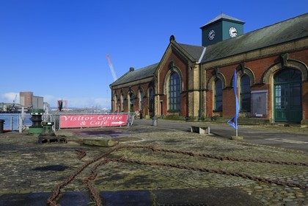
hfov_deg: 63.7
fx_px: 248
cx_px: 154
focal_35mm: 29
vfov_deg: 45.0
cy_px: 103
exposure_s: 1/200
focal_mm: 29
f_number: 16
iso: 400
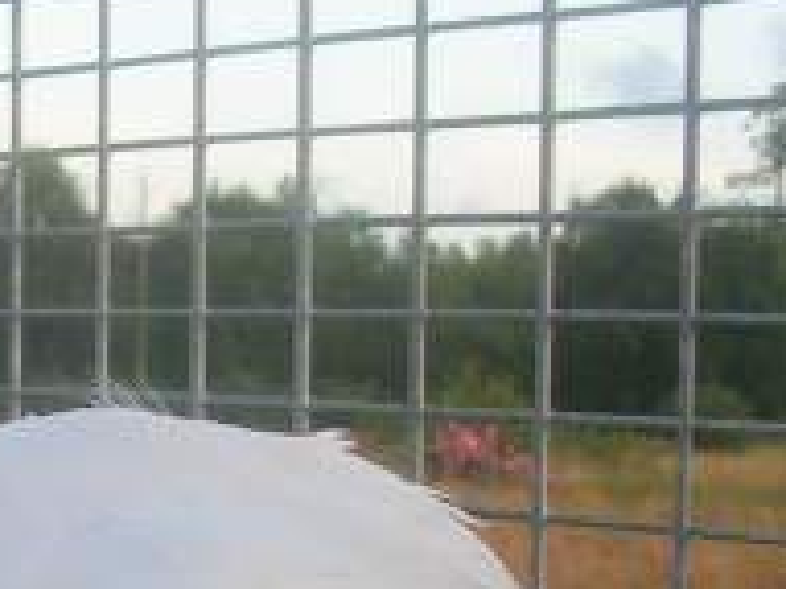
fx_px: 3200
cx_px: -364
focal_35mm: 141
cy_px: 713
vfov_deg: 10.3
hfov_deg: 13.3
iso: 50
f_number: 2.8
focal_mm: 5.8
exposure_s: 1/68.7
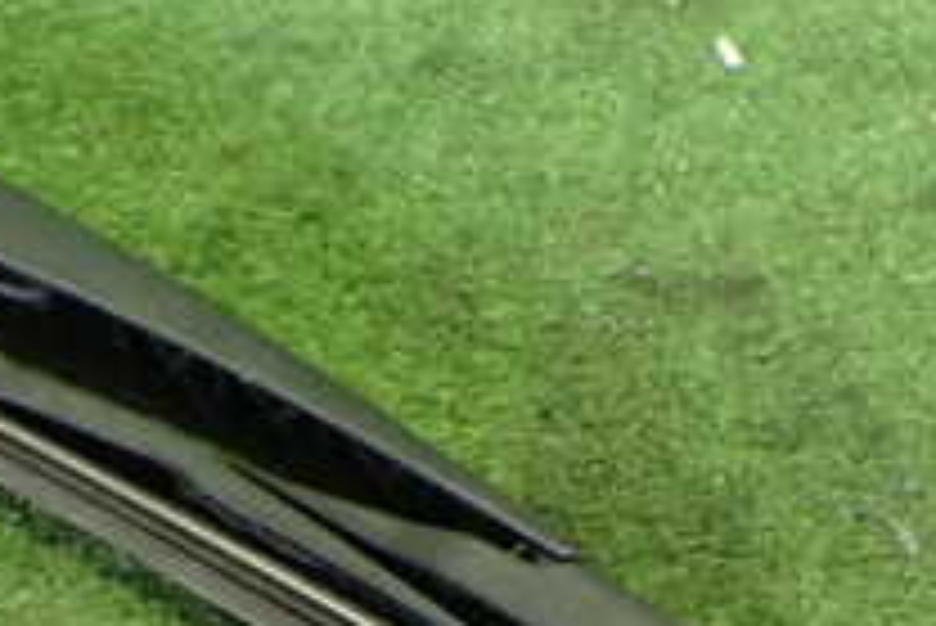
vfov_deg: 15.0
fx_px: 2342
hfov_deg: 22.6
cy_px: 572
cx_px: 418
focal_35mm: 90
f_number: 2.3
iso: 800
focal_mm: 5.4
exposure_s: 1/30
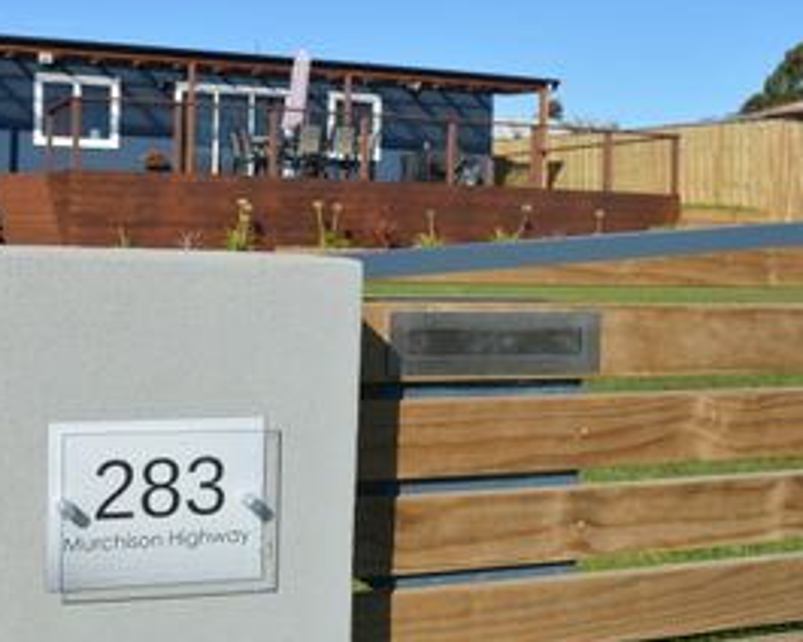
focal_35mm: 45
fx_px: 1069
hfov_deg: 40.1
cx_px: 212
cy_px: 268
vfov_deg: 33.4
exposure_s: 1/320
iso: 100
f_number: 8
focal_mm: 18
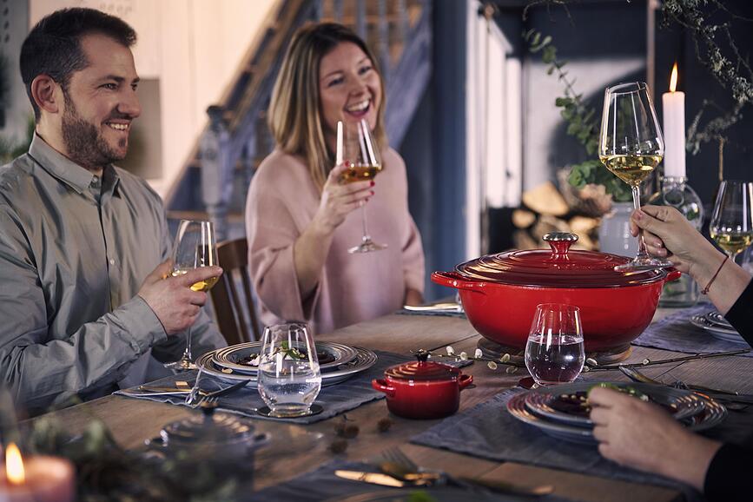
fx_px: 1318
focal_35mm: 63
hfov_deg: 31.9
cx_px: 376
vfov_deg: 21.6
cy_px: 251
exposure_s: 1/60
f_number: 2.8
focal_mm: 63
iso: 250
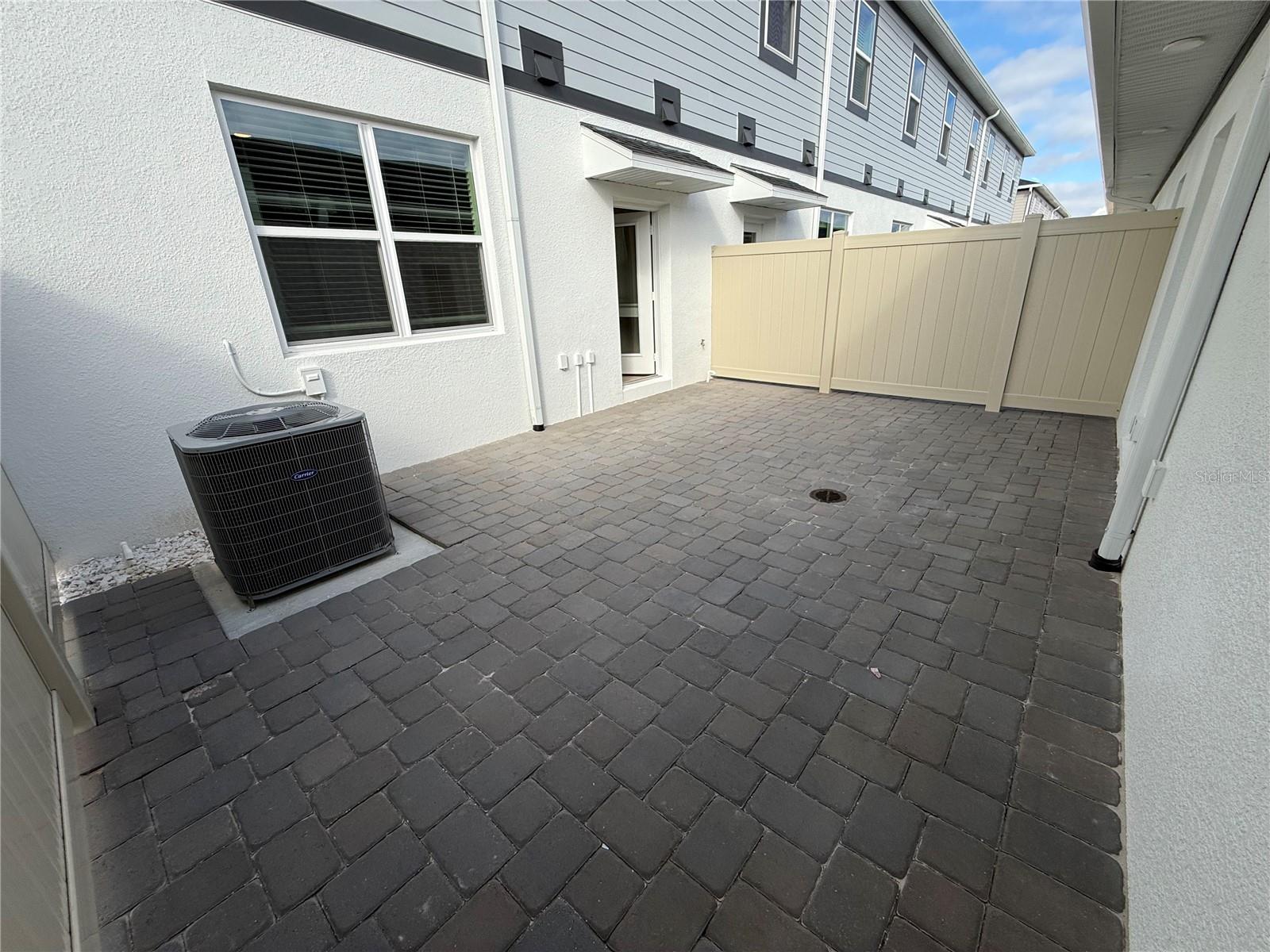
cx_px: 635
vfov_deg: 85.7
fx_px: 514
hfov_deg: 102.1
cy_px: 476
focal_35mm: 14
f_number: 2.2
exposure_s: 1/1368
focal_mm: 2.22
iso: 50
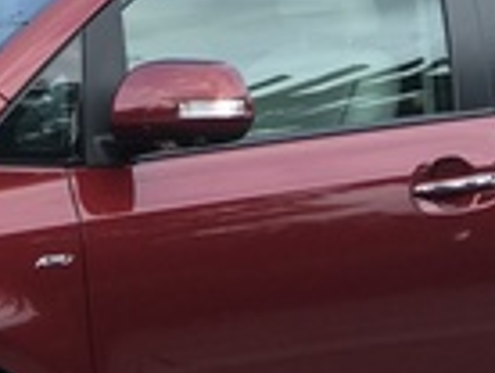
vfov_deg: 5.6
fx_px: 3782
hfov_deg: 7.5
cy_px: -18
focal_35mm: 264
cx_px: 140
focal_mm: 6.6
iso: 20
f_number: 2.8
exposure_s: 1/147
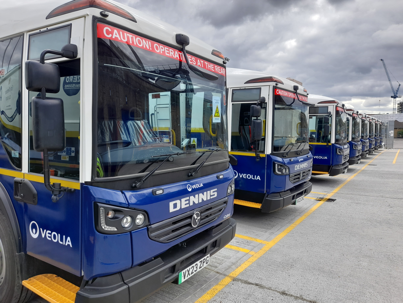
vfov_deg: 54.9
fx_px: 291
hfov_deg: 69.4
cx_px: 202
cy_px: 152
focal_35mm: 25
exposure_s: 1/309
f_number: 2
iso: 20
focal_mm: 4.6
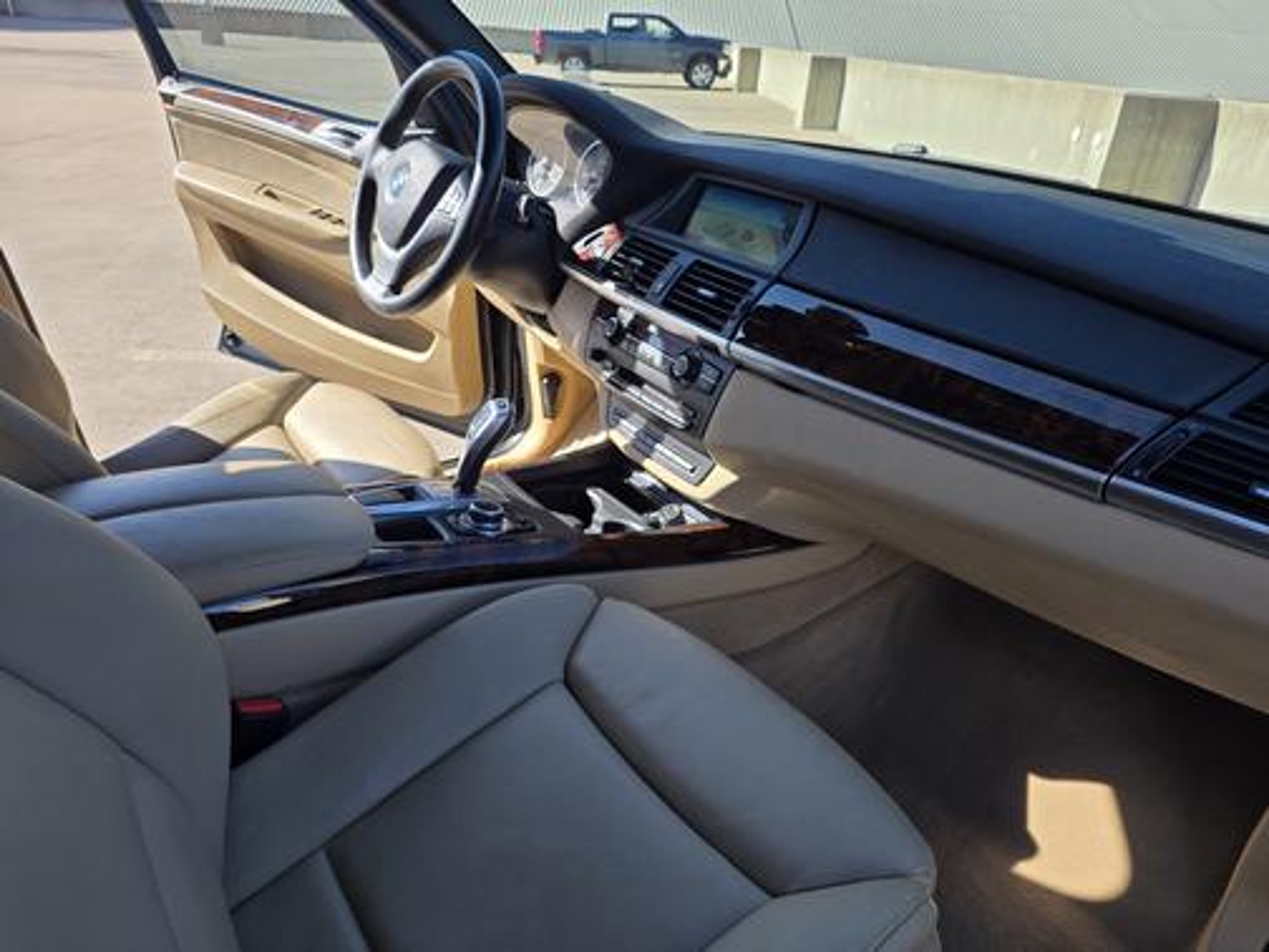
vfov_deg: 58.9
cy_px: 476
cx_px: 634
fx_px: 843
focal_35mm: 23
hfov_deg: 73.9
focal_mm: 6.25
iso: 80
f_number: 1.7
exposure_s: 1/1957
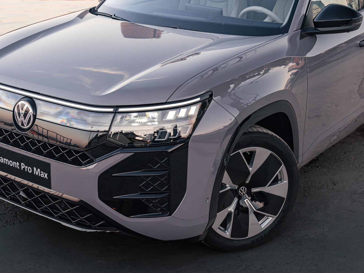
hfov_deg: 31.6
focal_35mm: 61
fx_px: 641
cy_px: 136
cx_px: 159
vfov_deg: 24.0
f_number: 6.3
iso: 1250
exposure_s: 1/160
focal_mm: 56
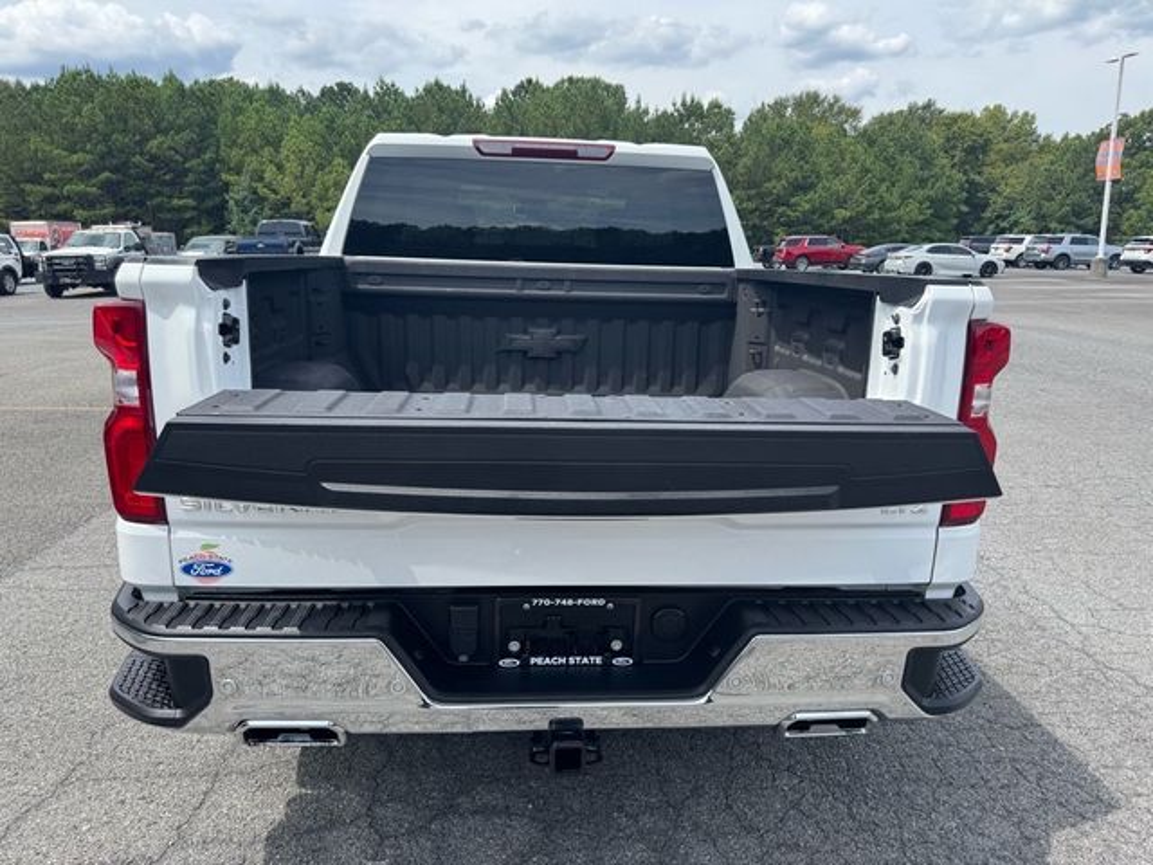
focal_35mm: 24
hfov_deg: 71.6
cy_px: 432
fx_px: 799
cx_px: 576
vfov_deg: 56.8
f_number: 1.78
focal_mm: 6.76
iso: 80
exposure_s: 1/2041
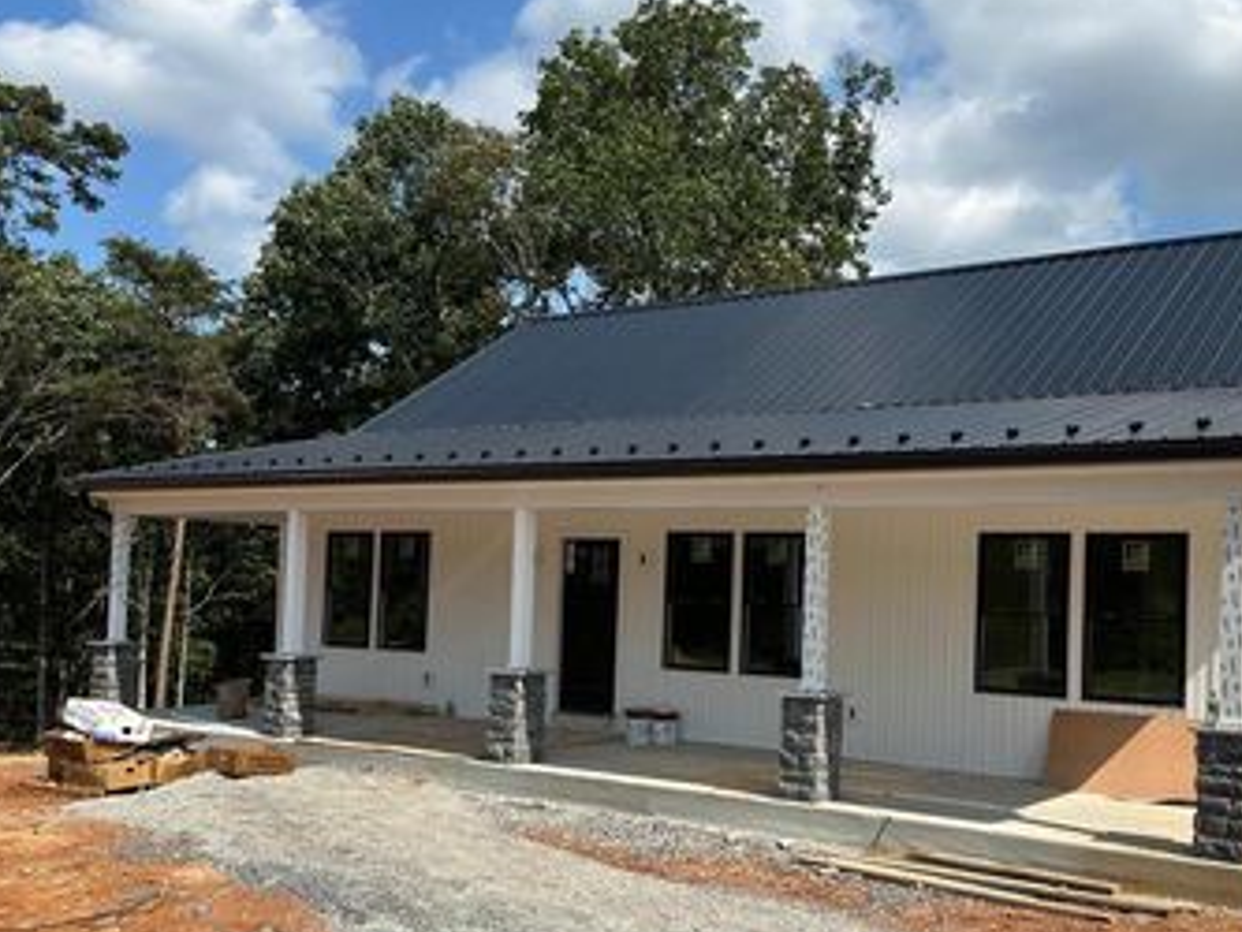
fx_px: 1292
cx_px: 787
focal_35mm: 36
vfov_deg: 39.5
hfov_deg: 50.7
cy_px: 557
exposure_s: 1/5263
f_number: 1.78
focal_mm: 6.86
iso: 80
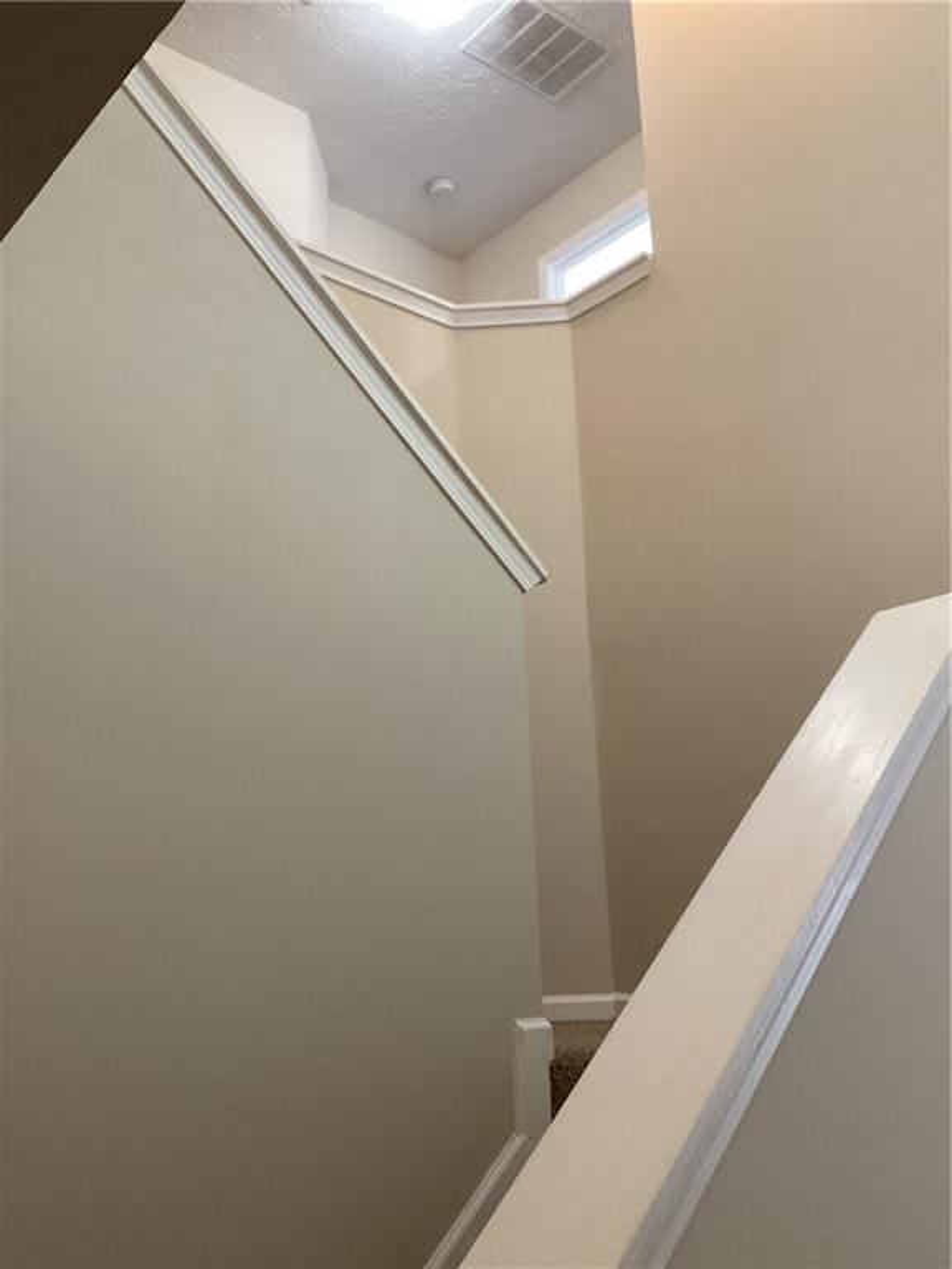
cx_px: 476
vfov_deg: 58.4
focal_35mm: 31
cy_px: 634
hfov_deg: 45.4
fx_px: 1137
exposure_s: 1/60
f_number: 2.4
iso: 250
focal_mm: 3.3
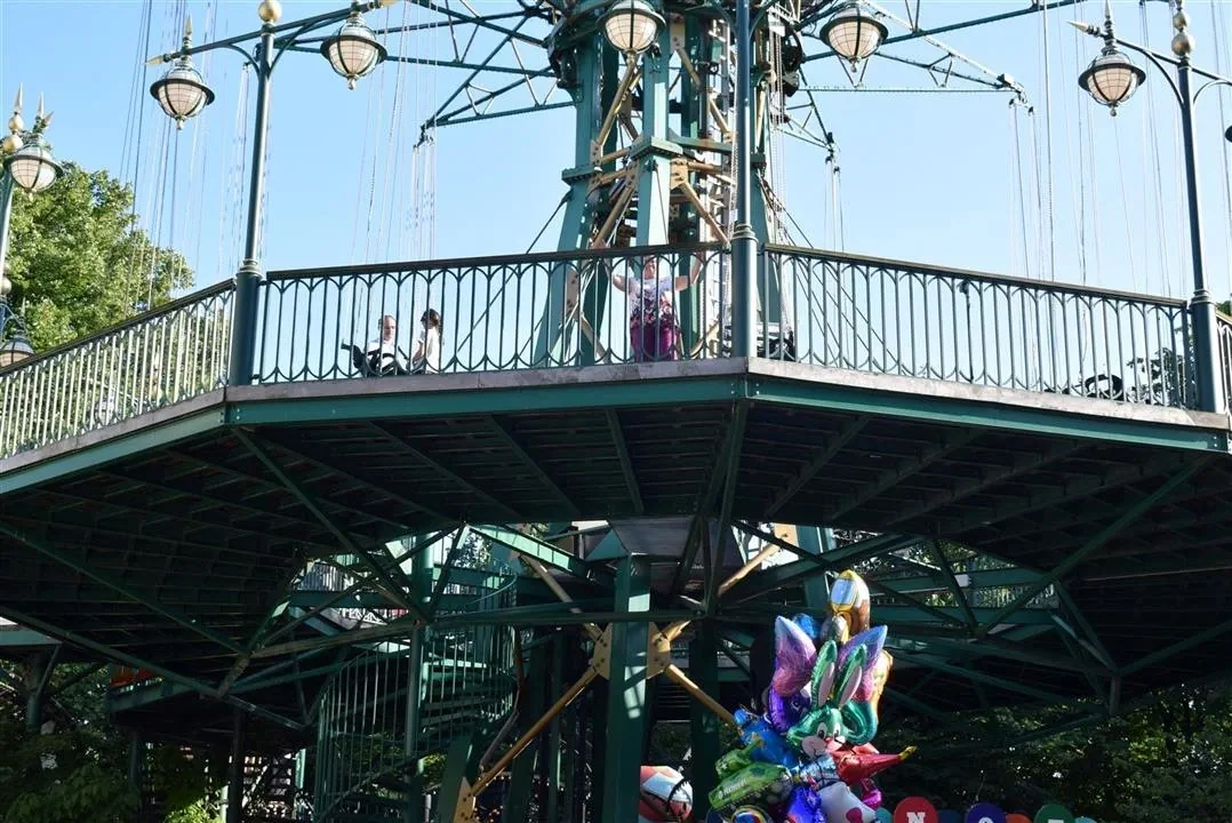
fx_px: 1952
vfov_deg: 23.8
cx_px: 616
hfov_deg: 35.0
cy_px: 412
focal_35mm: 57
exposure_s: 1/250
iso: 280
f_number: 8
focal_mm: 38
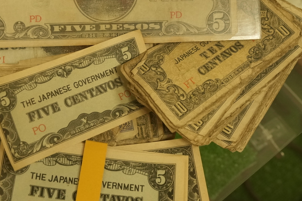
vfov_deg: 20.9
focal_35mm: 64
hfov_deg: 31.3
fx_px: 537
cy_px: 34
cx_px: 113
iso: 1000
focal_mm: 24
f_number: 6.3
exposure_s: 1/30
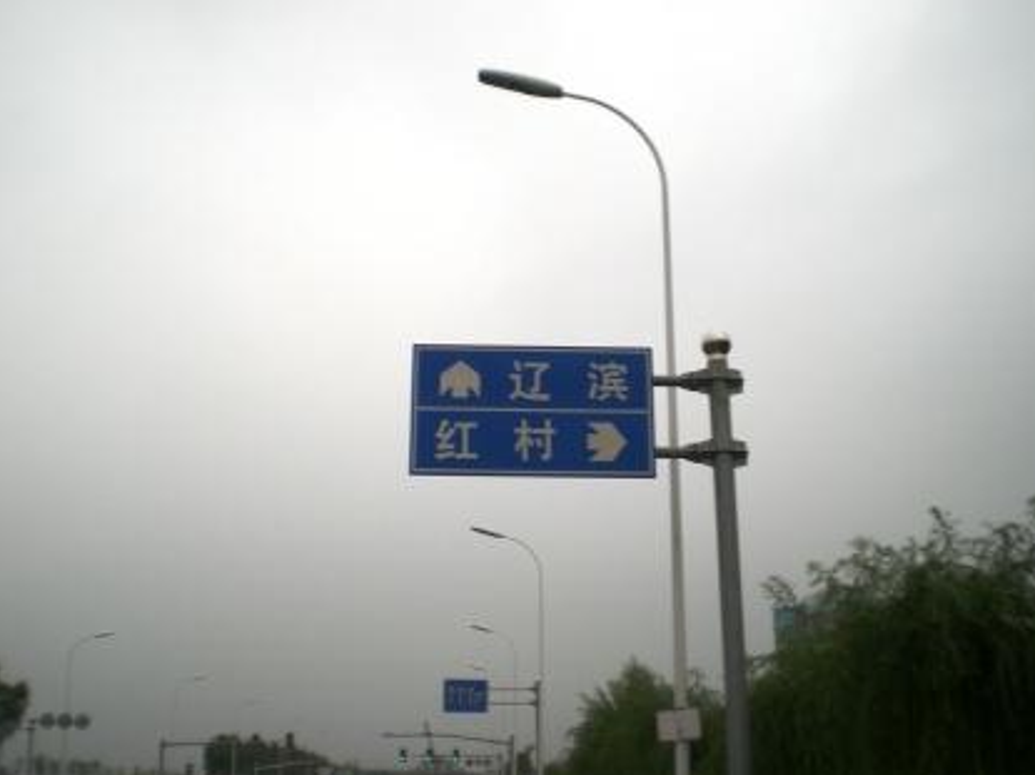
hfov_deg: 45.8
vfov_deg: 35.1
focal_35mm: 41
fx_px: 1226
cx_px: 514
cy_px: 391
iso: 50
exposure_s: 1/246
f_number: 3.1
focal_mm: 6.3
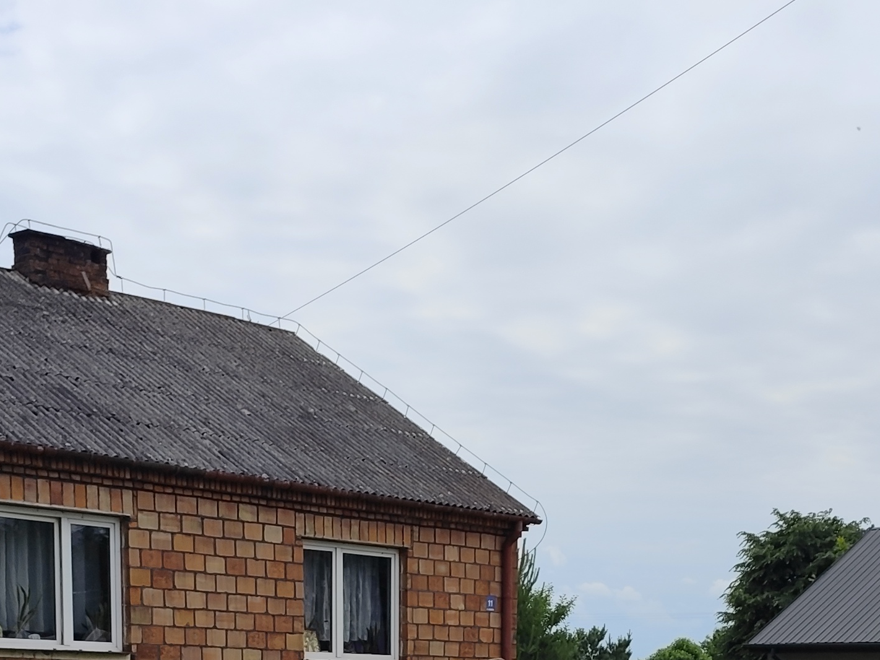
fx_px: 1678
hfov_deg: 29.4
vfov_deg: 19.8
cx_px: 506
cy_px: 943
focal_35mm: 66
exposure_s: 1/1156
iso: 50
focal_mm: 6.14
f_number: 1.65
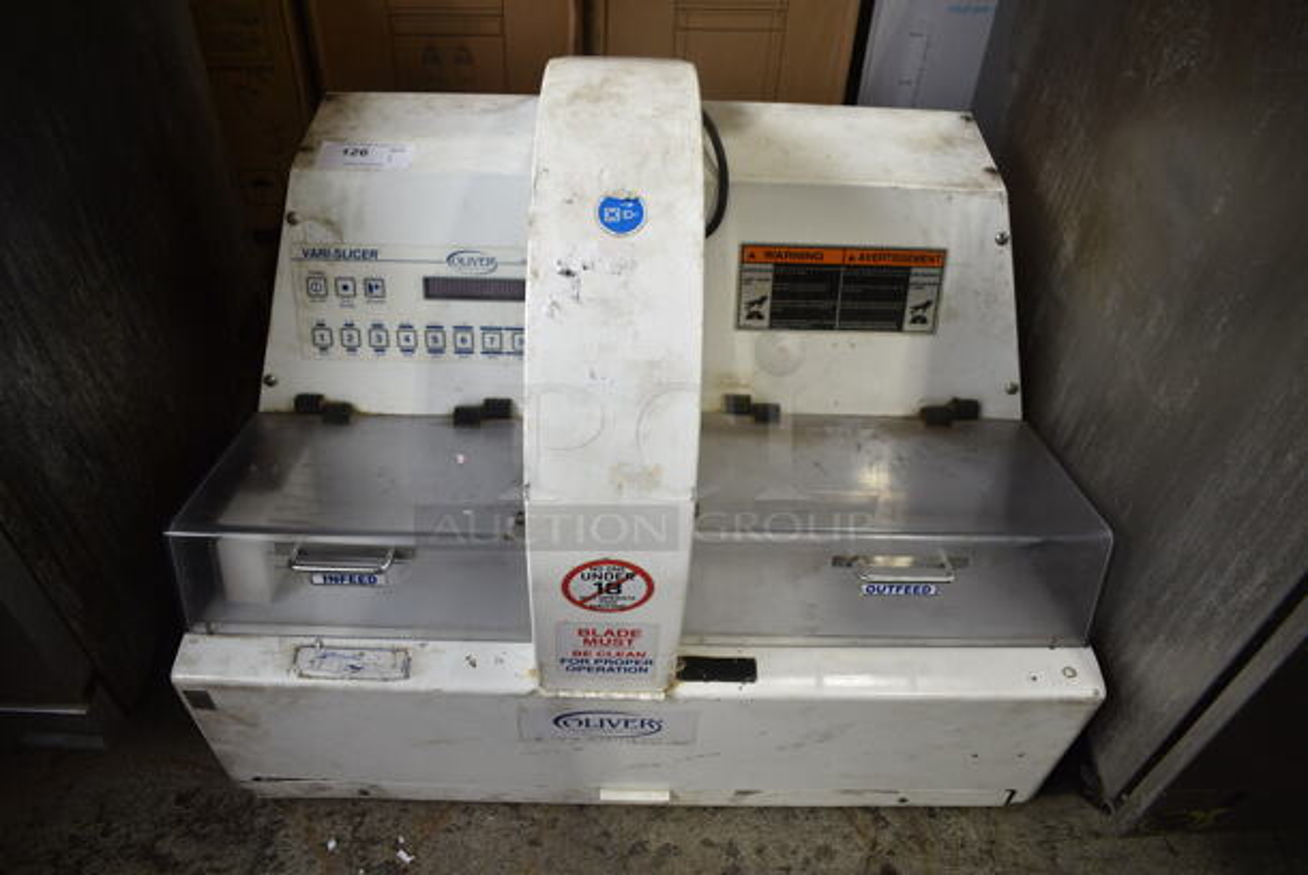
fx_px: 982
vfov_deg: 48.0
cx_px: 654
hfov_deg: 67.3
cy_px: 438
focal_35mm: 27
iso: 100
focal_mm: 18
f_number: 4
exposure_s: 1/60
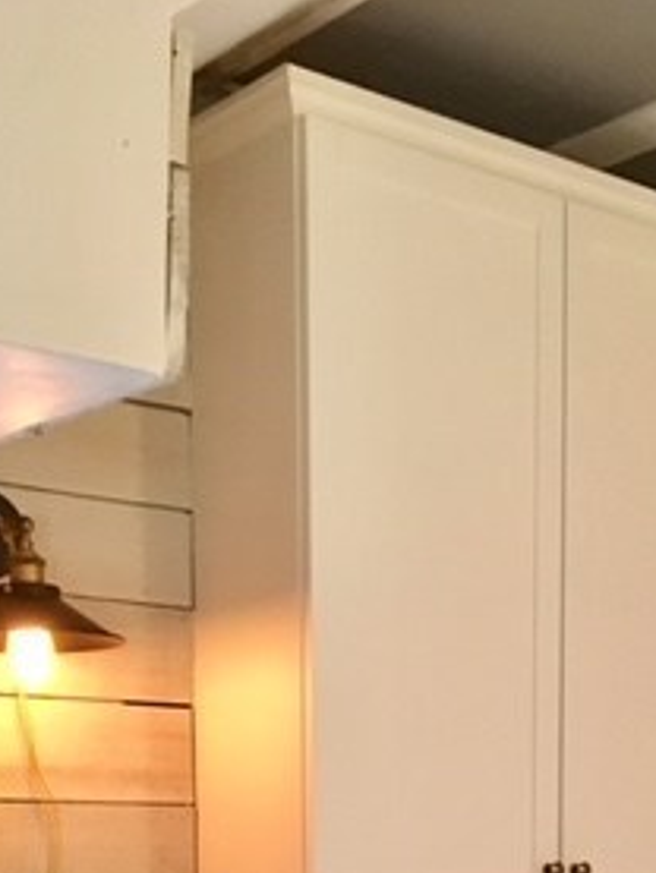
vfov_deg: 26.6
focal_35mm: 67
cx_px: 533
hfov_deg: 21.6
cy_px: 971
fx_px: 1692
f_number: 2.2
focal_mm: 4.15
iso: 200
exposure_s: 1/20
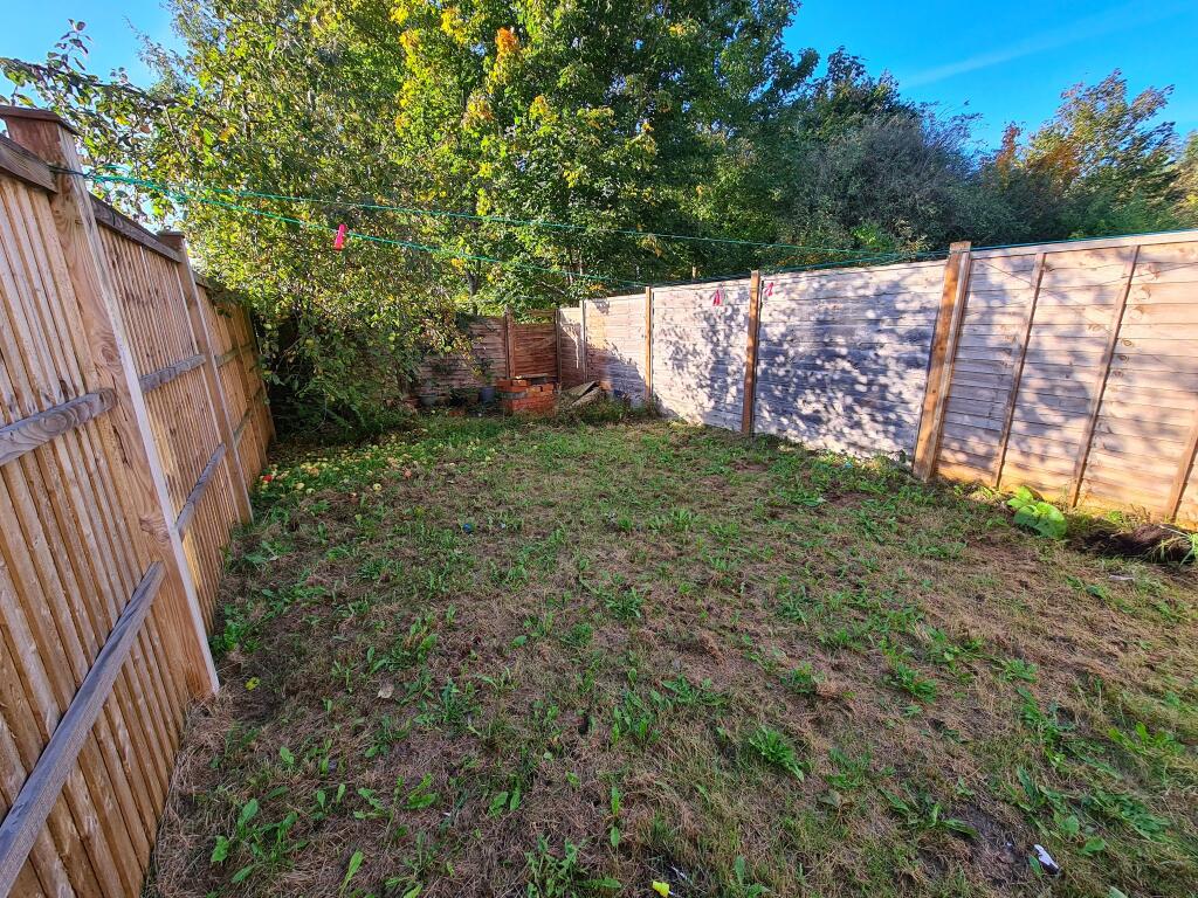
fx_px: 450
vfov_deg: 89.9
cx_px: 599
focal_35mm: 13
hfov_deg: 106.2
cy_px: 449
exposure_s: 1/291
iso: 50
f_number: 2.2
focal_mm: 2.2
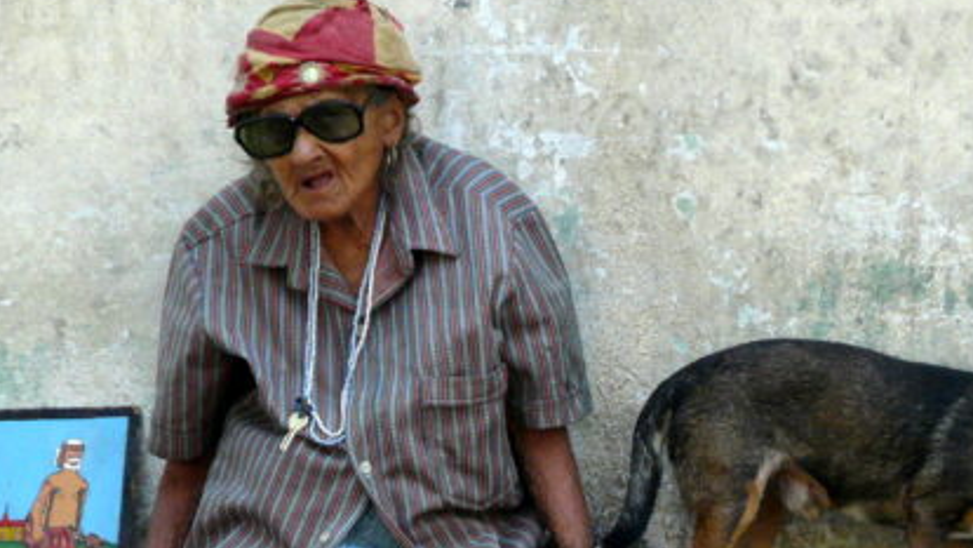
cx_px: 411
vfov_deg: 2.1
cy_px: 497
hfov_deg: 3.7
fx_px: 14992
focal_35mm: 581
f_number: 4
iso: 200
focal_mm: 48.2
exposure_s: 1/250
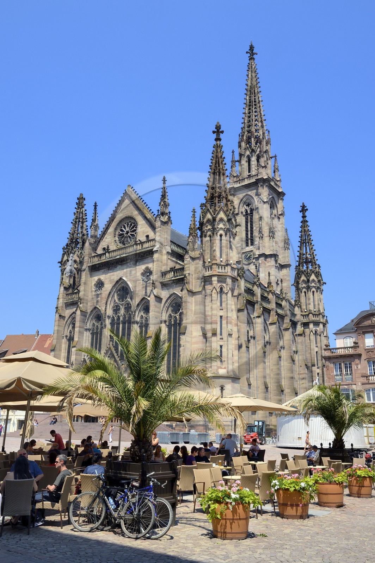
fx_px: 485
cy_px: 282
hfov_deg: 42.3
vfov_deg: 60.3
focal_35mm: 31
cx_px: 188
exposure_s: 1/250
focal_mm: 31
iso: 200
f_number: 11
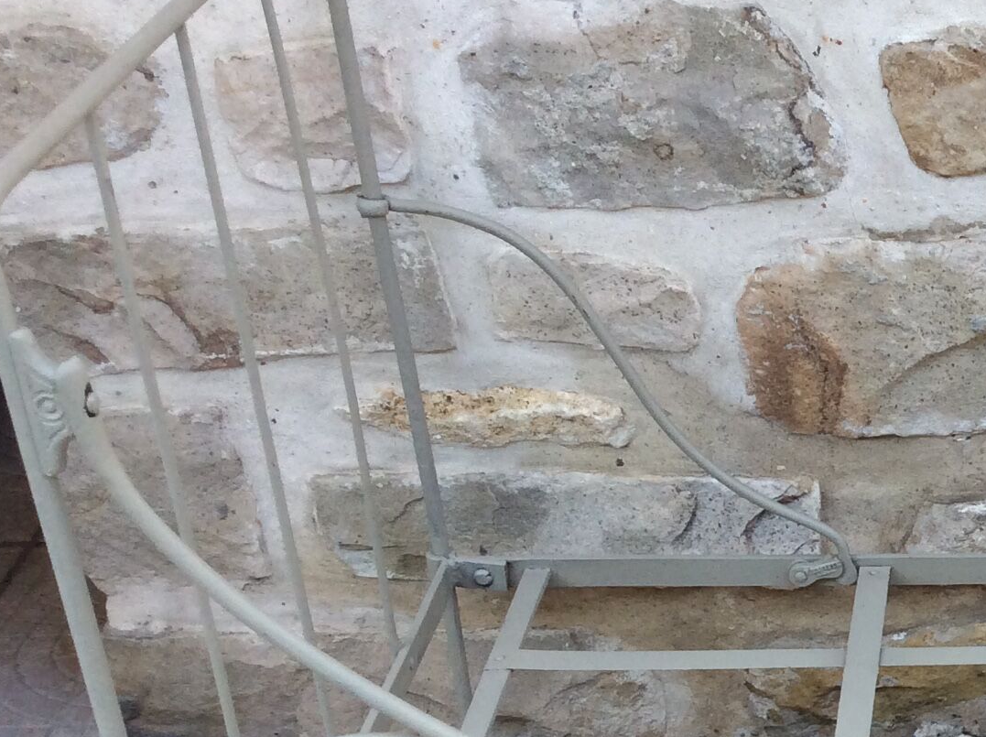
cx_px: 1165
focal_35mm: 77
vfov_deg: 18.9
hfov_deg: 23.3
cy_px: 615
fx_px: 2191
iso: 32
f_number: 2.4
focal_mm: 3.3
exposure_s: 1/217
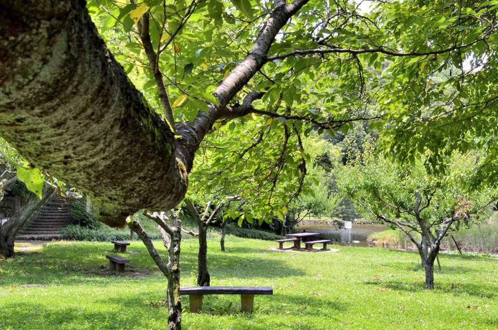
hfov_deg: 41.2
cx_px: 249
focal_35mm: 48
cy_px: 165
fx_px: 663
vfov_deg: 27.9
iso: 1000
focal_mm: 32
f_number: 16
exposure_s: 1/50
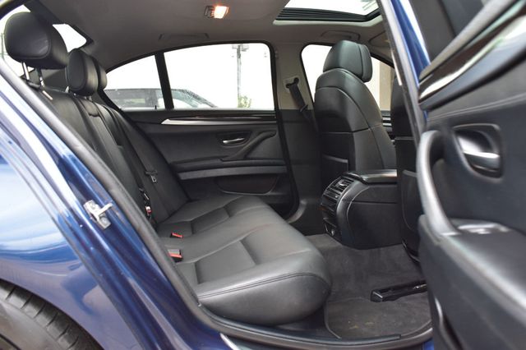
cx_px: 263
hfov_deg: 59.5
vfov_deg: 41.7
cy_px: 175
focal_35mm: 32
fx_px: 460
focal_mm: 21
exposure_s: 1/15
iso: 1000
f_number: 6.3
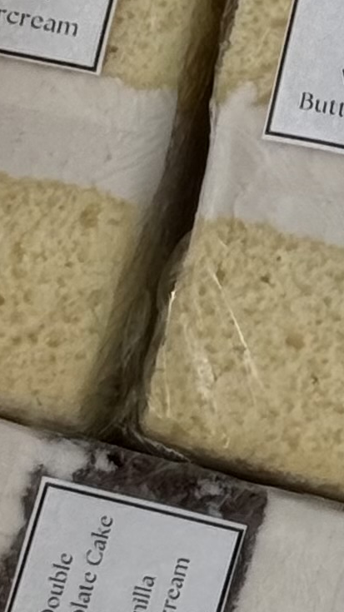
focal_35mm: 287
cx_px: 890
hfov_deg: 4.1
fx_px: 4658
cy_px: 445
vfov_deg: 7.5
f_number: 1.78
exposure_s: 1/204
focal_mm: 6.76
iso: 50
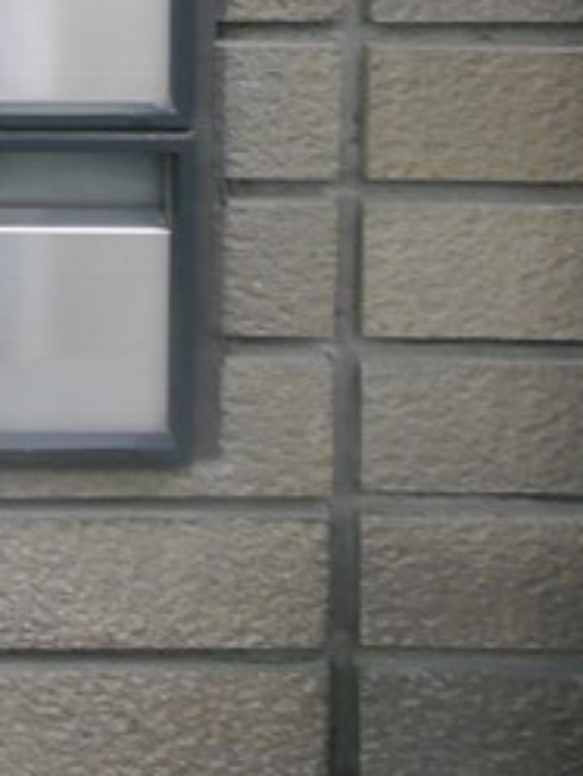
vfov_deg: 22.5
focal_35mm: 72
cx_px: -190
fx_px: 1615
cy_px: -362
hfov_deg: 18.9
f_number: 4
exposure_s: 1/60
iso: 500
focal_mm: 7
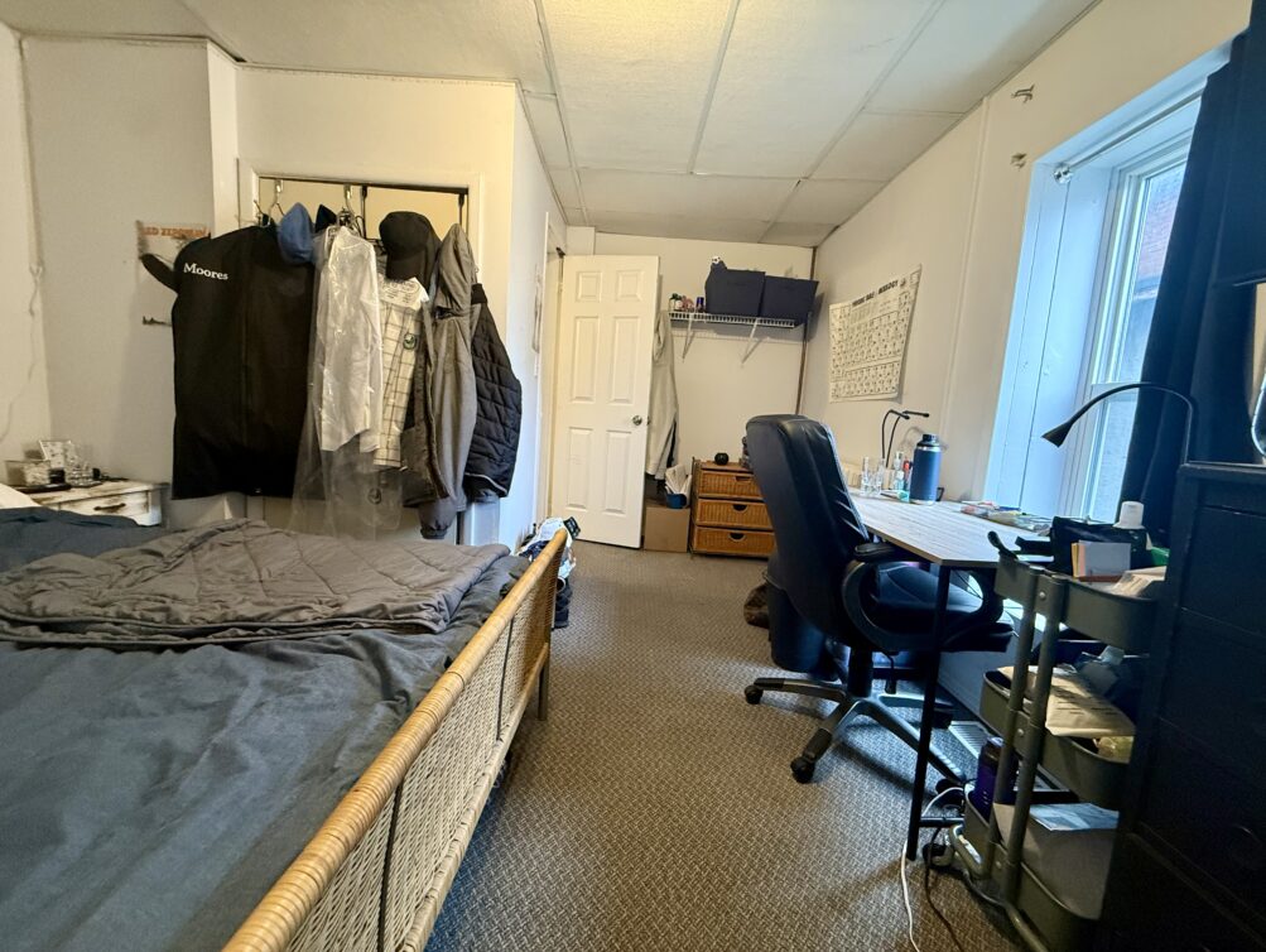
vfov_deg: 85.8
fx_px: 512
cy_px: 476
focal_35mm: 14
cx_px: 633
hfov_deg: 102.0
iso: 500
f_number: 2.2
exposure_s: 1/60
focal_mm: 2.22
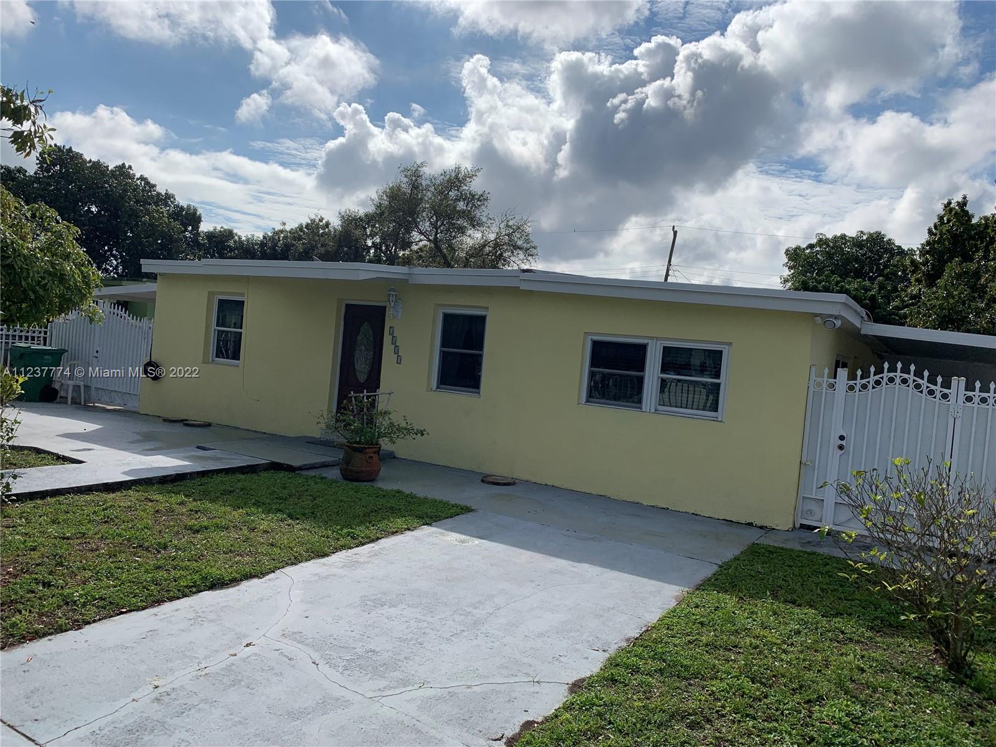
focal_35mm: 26
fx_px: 748
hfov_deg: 67.3
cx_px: 498
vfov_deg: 53.1
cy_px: 374
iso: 25
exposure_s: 1/6061
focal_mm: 4.25
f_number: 1.8
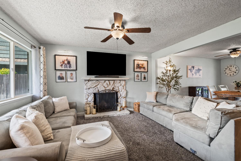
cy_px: 80
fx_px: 107
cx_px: 120
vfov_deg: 73.7
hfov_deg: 96.7
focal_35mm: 16
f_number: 8
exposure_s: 1/1.25
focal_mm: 16
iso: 200
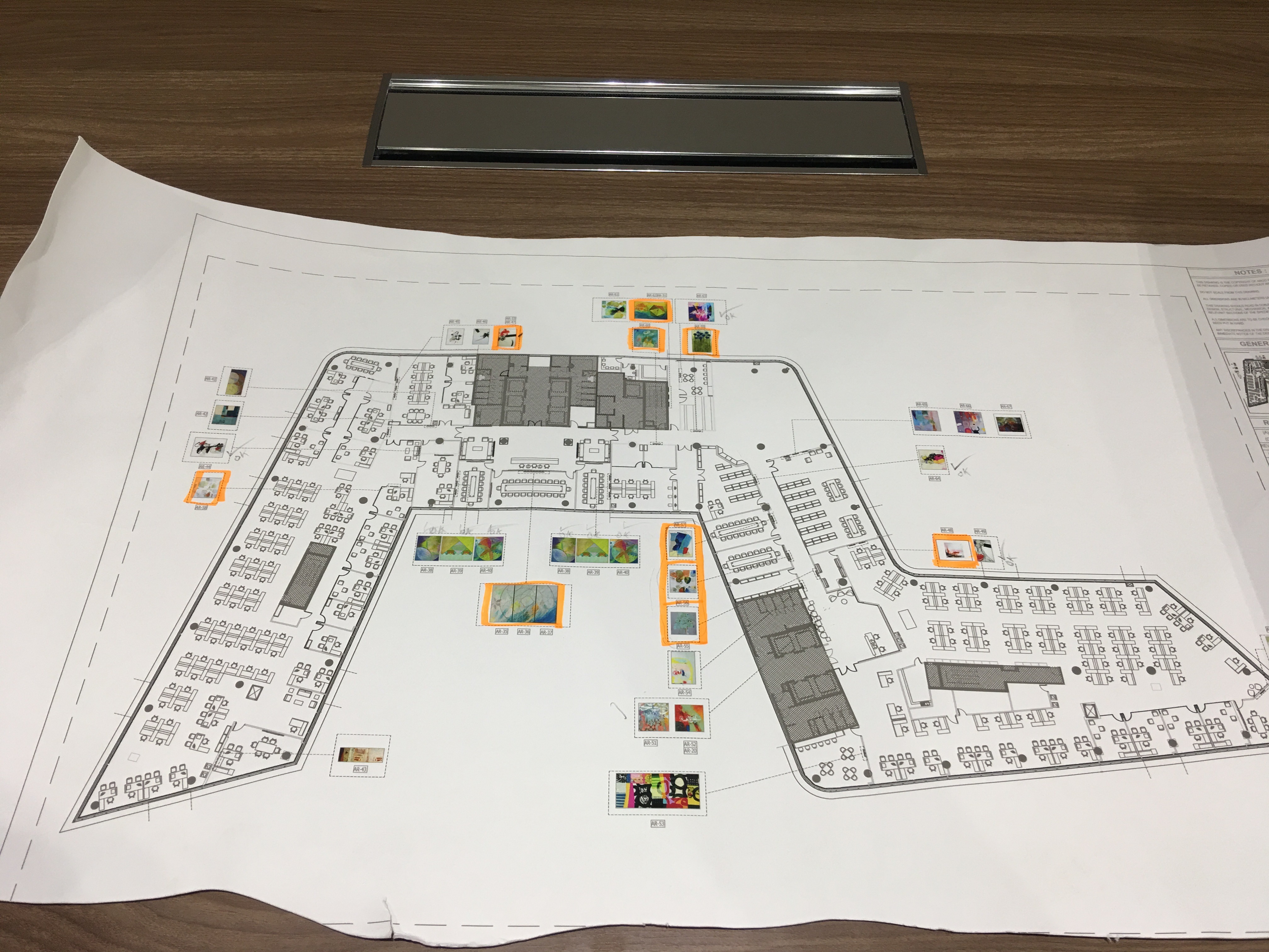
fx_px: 1063
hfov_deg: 61.7
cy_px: 476
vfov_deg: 48.2
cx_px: 634
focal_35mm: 29
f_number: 2.2
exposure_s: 1/33
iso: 25
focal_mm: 4.15
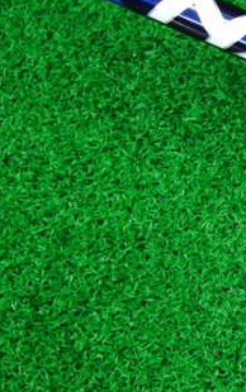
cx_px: 374
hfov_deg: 14.9
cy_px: 109
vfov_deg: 25.3
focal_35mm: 81
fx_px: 868
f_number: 3.6
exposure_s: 1/30
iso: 400
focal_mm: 6.42
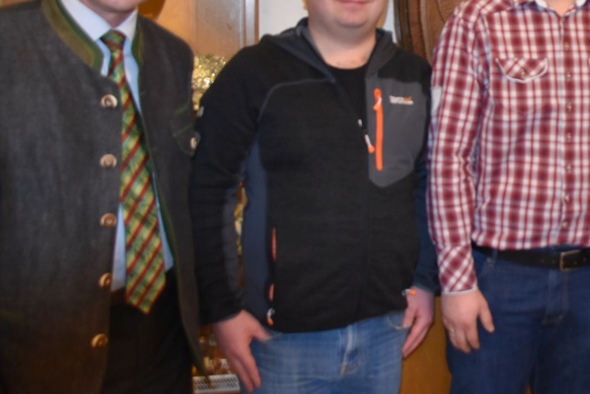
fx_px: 803
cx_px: 520
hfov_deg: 37.9
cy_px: 101
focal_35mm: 49
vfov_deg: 27.2
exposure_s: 1/60
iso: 1100
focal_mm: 18
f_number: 3.5
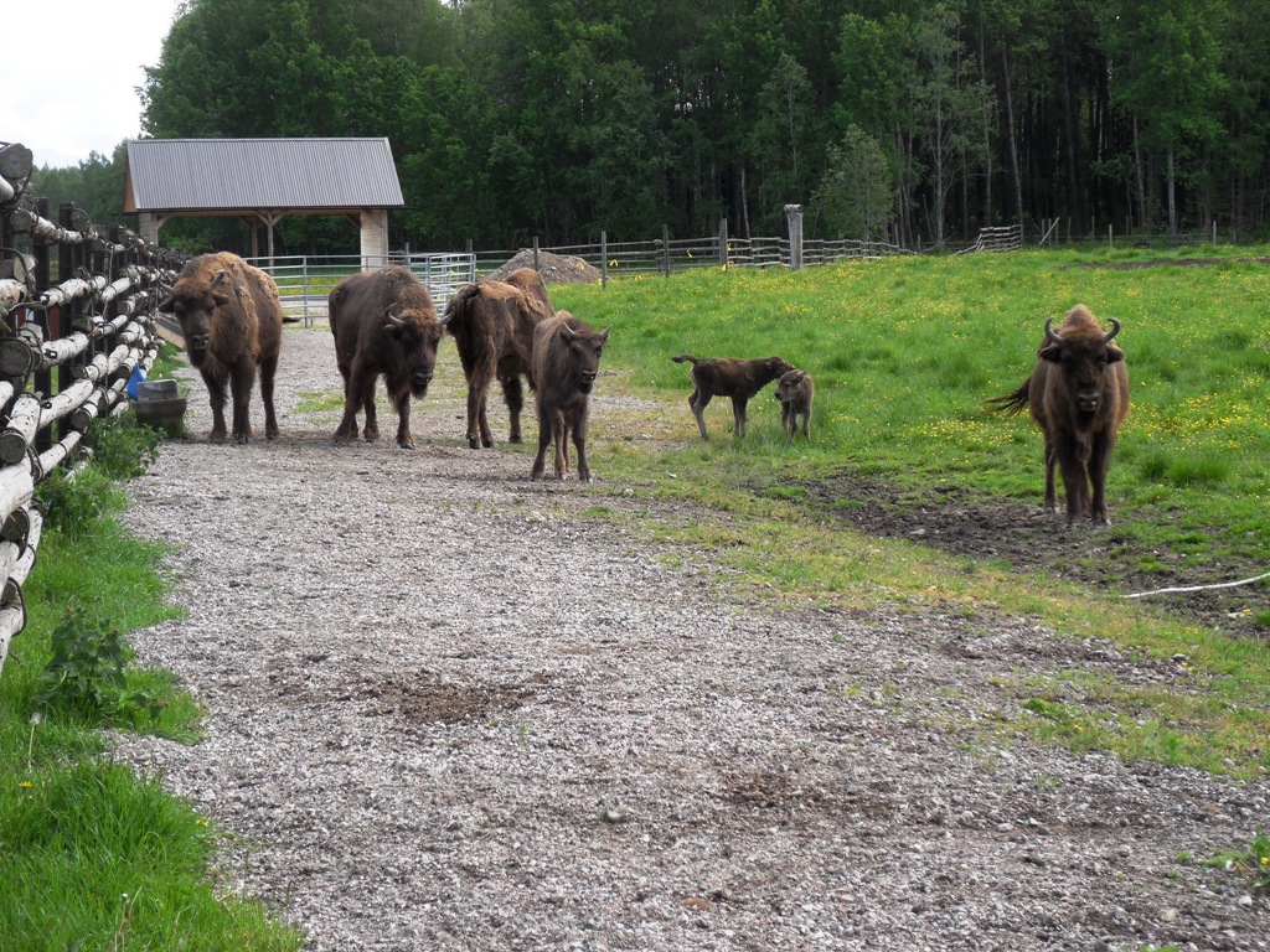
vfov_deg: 14.8
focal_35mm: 100
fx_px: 3669
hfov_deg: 19.6
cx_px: 635
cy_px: 476
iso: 80
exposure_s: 1/250
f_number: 5
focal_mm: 17.9
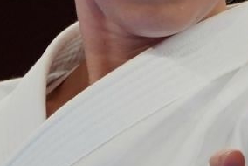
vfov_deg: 0.4
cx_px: 138
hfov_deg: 0.6
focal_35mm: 3216
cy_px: 80
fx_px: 22177
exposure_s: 1/500
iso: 800
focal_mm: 339
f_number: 5.6
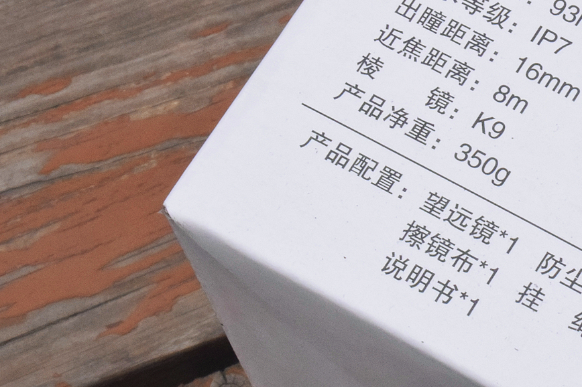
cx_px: 664
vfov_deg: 7.2
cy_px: 103
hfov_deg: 10.7
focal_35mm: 190
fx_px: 3073
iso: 3200
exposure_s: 1/200
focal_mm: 55
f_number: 36
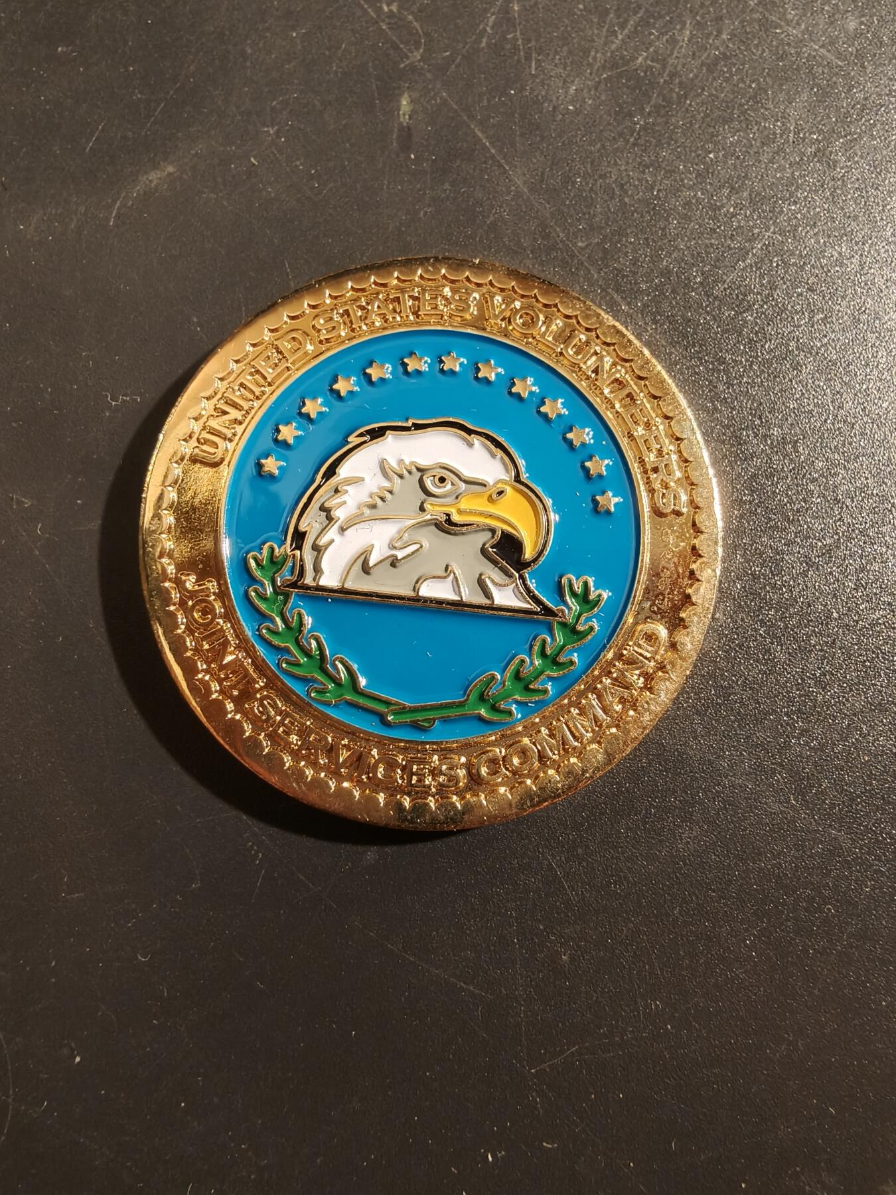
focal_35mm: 23
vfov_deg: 73.9
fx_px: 794
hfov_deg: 58.9
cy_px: 598
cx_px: 448
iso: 320
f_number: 2
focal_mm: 2.32
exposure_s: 1/50
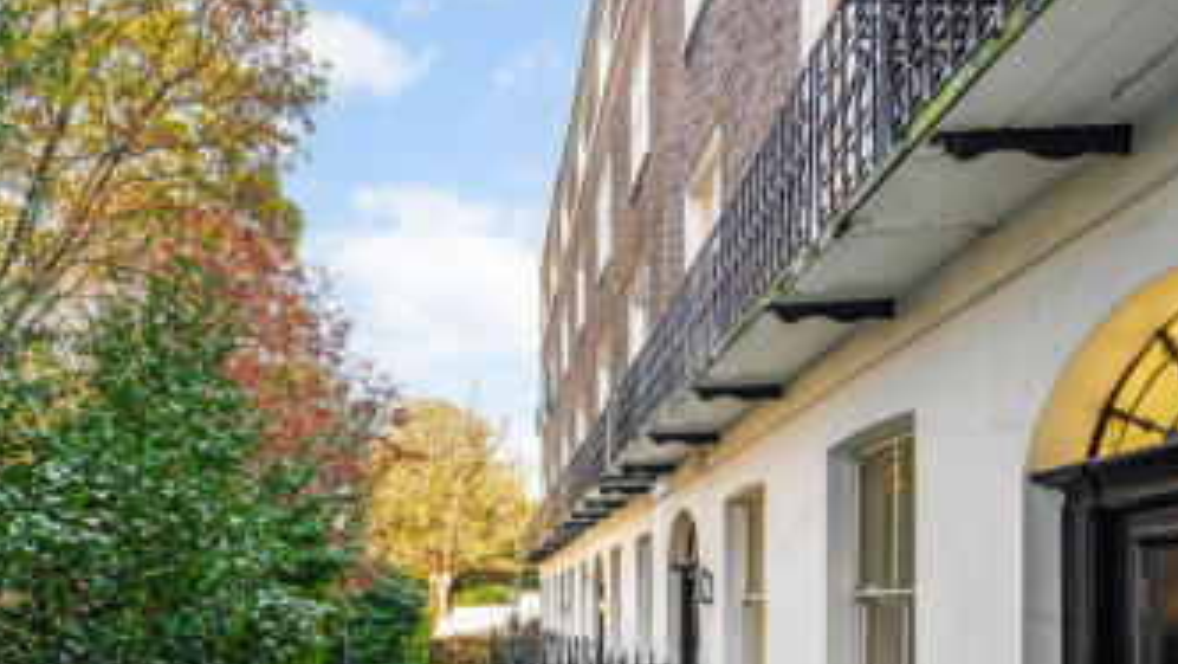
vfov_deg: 45.0
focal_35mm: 24
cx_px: 479
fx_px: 750
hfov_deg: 75.6
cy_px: 545
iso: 250
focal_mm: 16
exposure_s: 1/60
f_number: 7.1
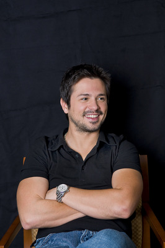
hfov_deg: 16.5
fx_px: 568
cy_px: 124
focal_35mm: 82
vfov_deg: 24.6
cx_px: 82
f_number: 5
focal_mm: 55
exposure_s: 1/80
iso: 100
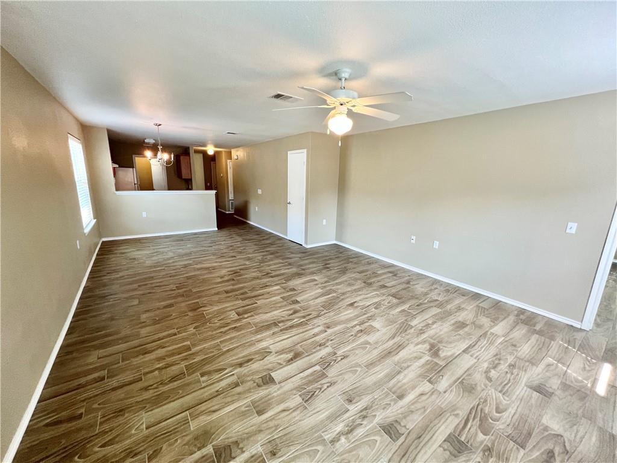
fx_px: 232
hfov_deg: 106.2
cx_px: 308
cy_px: 232
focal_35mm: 13
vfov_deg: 89.9
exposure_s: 1/60
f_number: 1.8
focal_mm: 1.57
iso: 160
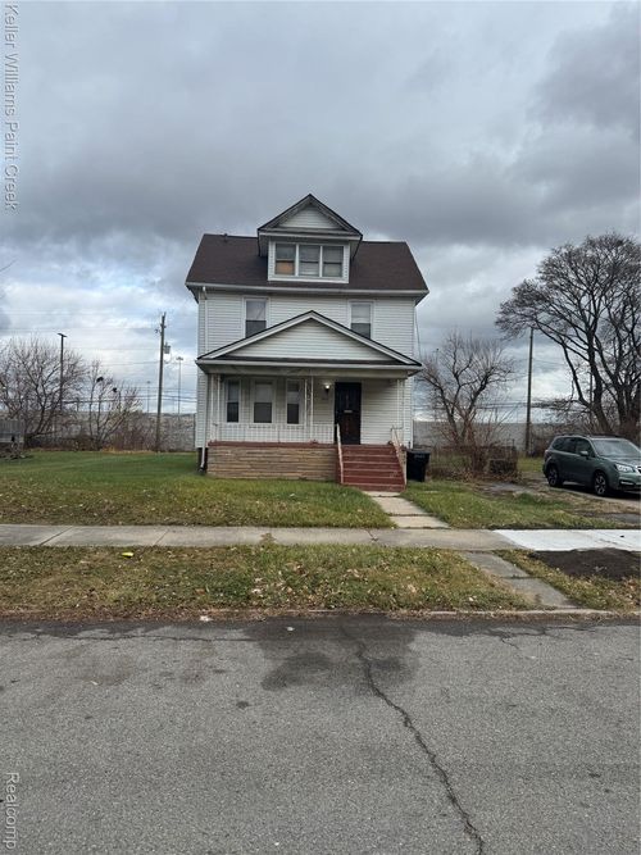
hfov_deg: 56.8
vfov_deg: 71.6
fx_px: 593
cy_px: 428
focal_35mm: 24
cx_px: 320
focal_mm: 6.76
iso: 80
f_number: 1.78
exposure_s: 1/2041
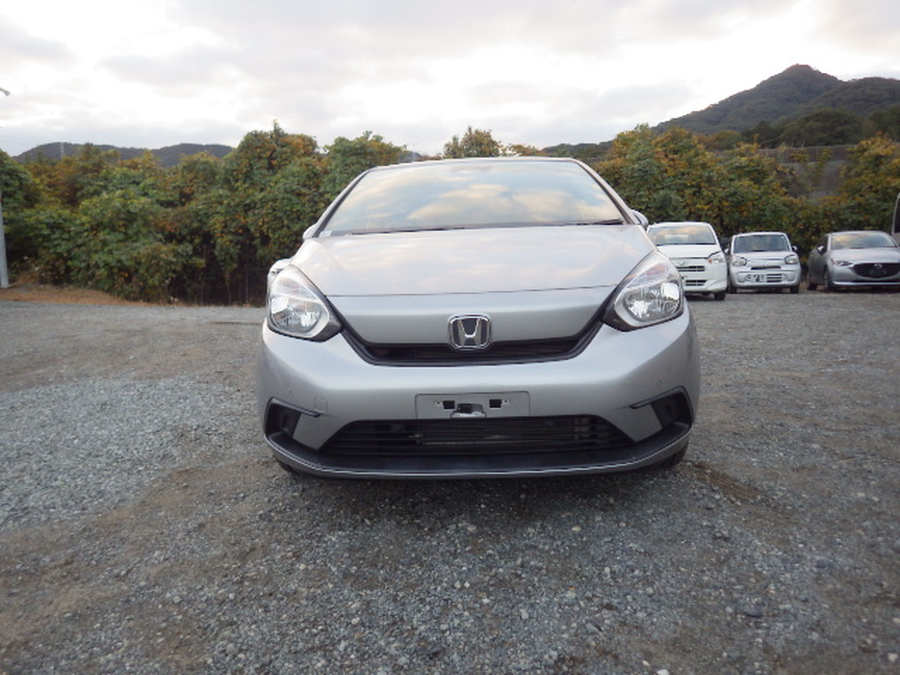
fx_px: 650
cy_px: 338
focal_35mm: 25
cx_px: 450
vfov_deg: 54.9
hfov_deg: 69.4
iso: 250
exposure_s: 1/320
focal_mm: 4.5
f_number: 2
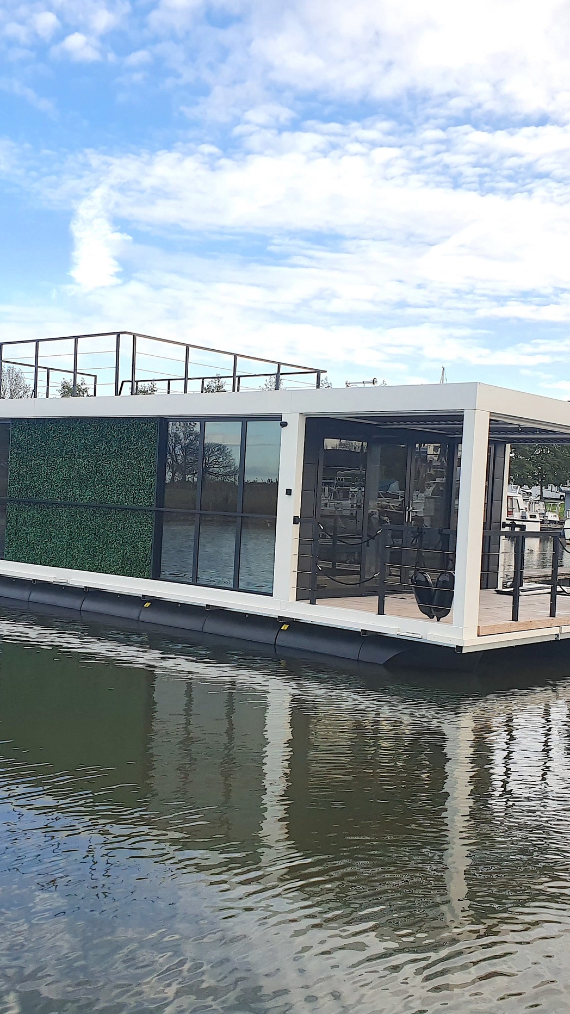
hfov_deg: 31.2
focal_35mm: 38
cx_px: 257
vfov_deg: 52.8
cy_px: 508
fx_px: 1021
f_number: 2.4
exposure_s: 1/469
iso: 50
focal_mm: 4.32
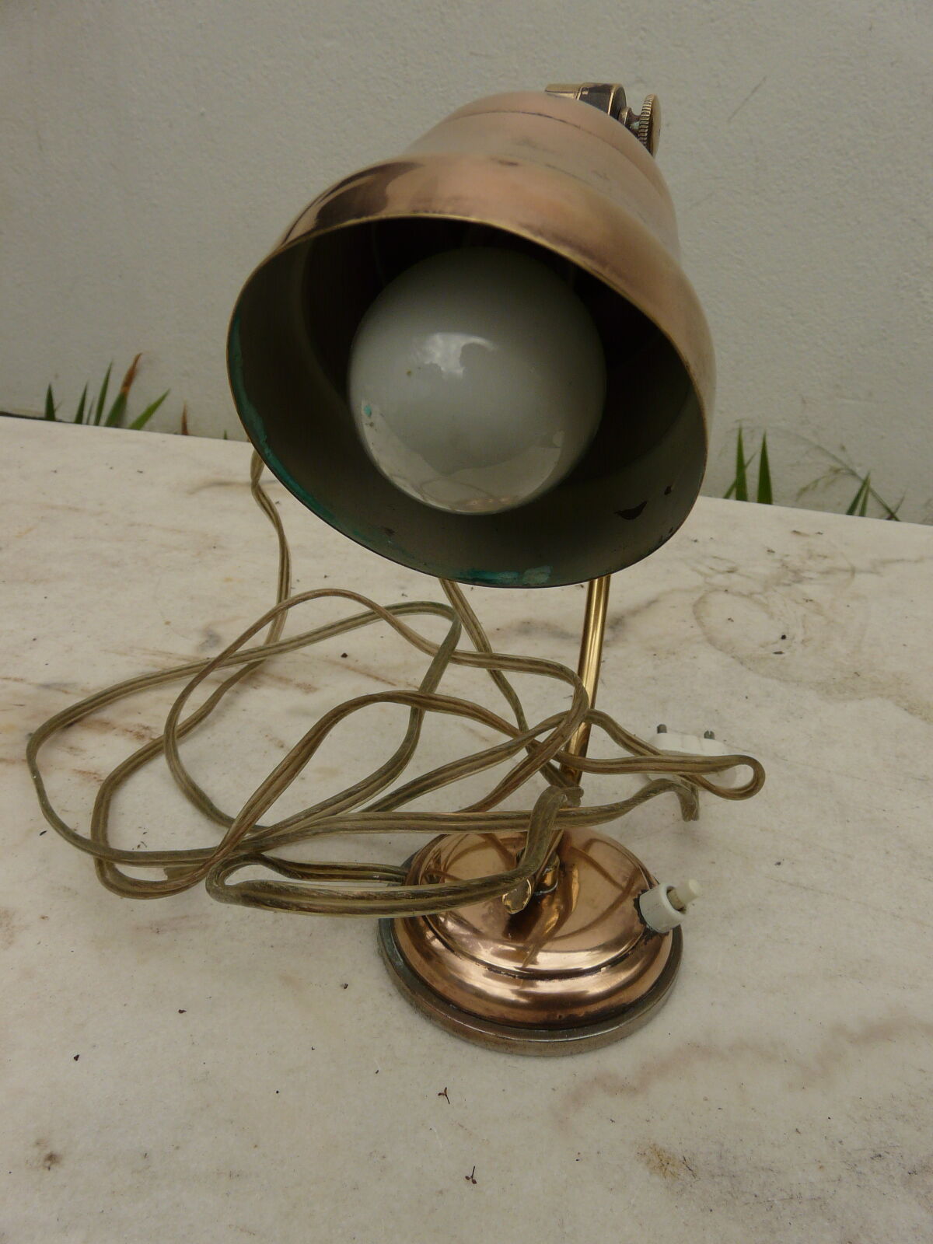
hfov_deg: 49.7
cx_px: 466
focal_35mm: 28
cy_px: 622
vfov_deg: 63.4
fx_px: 1006
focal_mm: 4.6
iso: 100
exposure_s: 1/200
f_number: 4
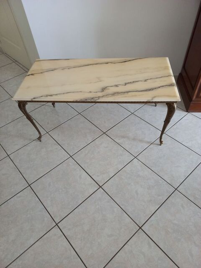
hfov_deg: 54.9
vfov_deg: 69.4
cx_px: 100
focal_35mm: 25
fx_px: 194
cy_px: 134
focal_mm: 4.6
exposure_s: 1/33.3
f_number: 1.8
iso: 200
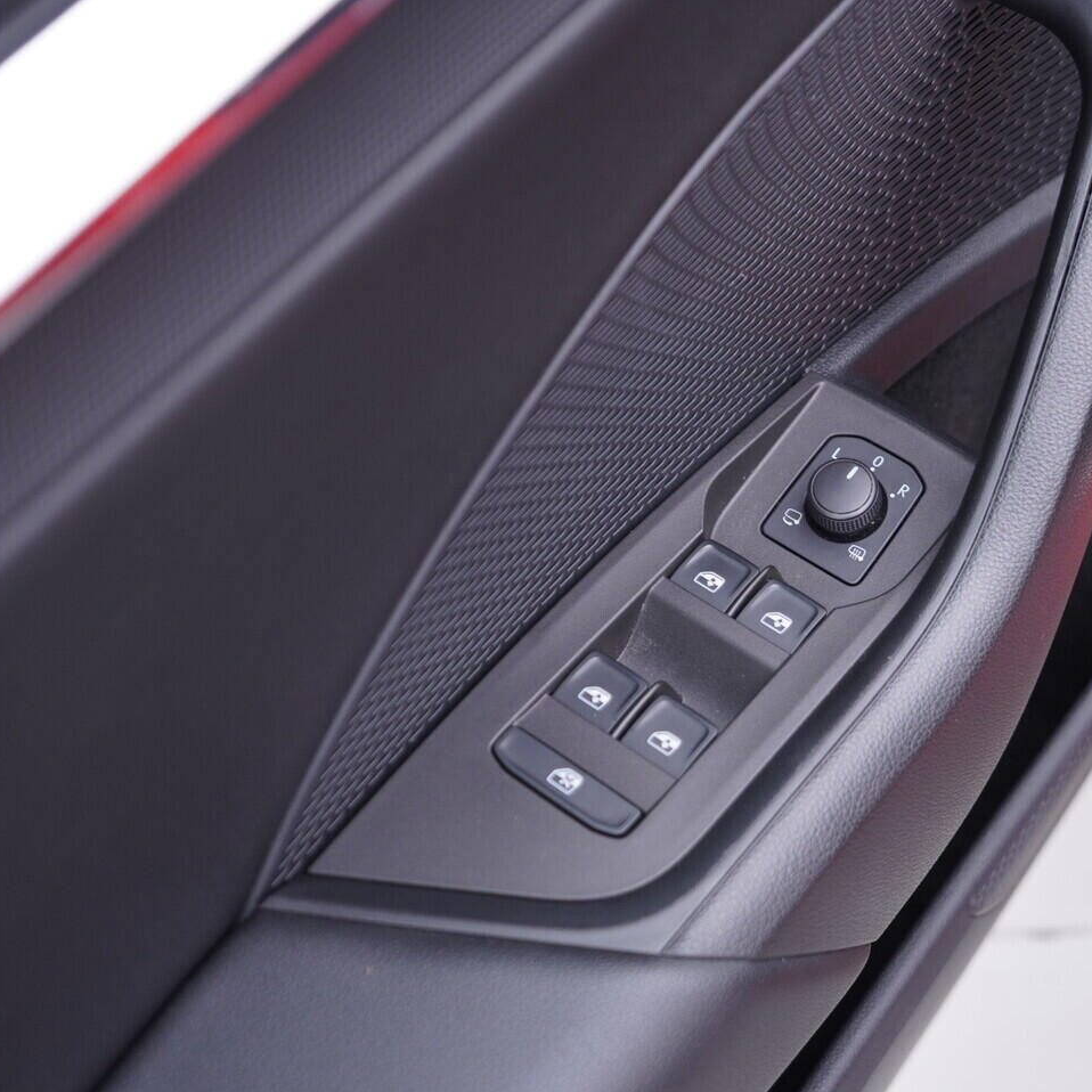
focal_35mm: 46
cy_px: 546
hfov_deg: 36.1
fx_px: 1642
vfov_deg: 36.8
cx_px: 791
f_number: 2.8
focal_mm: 24
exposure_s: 1/40
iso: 200
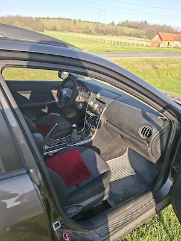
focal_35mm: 23
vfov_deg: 73.9
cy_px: 120
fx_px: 160
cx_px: 90
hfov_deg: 58.9
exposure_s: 1/625
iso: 50
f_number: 1.8
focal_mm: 5.54
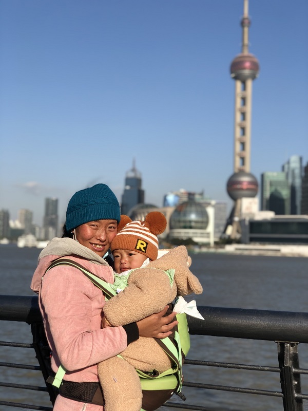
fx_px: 617
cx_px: 154
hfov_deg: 28.0
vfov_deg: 36.8
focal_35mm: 52
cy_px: 206
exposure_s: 1/1143
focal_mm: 6
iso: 16
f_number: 2.4
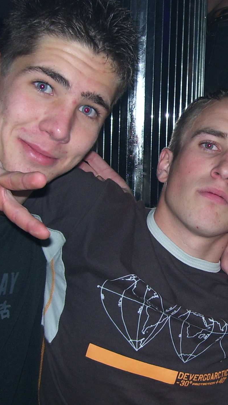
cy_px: 205
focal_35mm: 64
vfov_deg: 32.8
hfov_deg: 18.5
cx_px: 205
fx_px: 688
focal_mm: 6
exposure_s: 1/60
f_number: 2.7
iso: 80
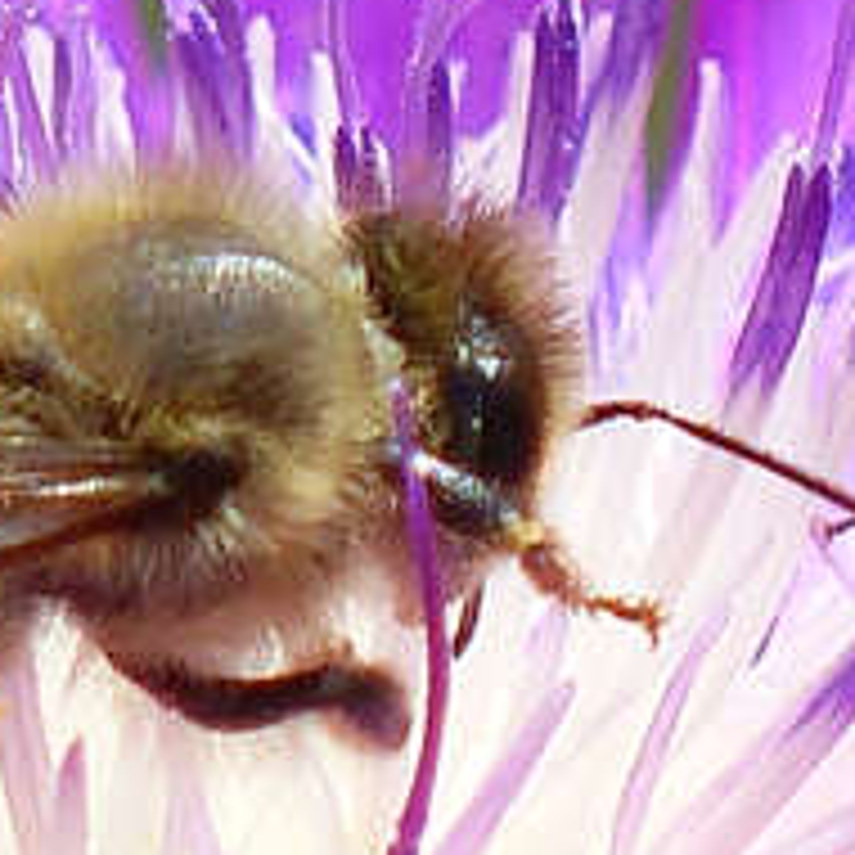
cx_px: 724
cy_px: 940
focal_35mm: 5724
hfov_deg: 0.3
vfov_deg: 0.3
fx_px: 159954
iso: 100
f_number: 4
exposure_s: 1/800
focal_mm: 108
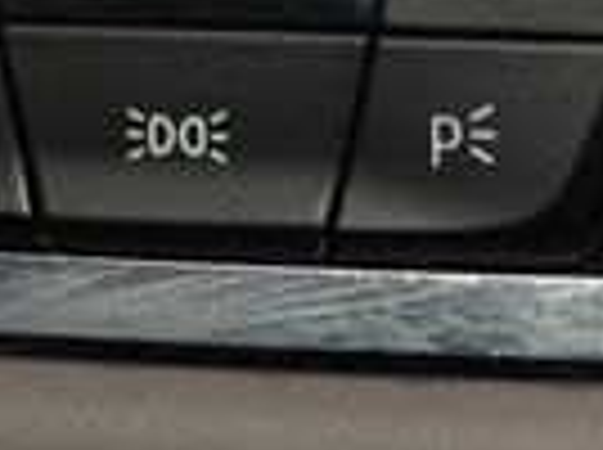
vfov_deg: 3.1
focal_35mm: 483
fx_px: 8399
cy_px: -16
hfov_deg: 4.1
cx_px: 176
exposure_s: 1/125
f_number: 8
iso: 100
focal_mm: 70
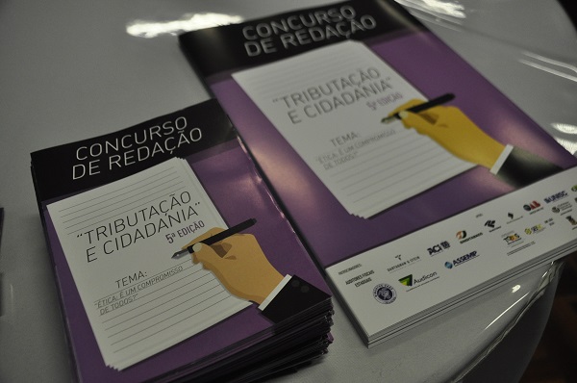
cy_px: 192
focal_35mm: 36
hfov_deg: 53.2
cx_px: 288
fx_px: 576
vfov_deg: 36.8
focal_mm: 24
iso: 900
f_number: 3.8
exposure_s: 1/250
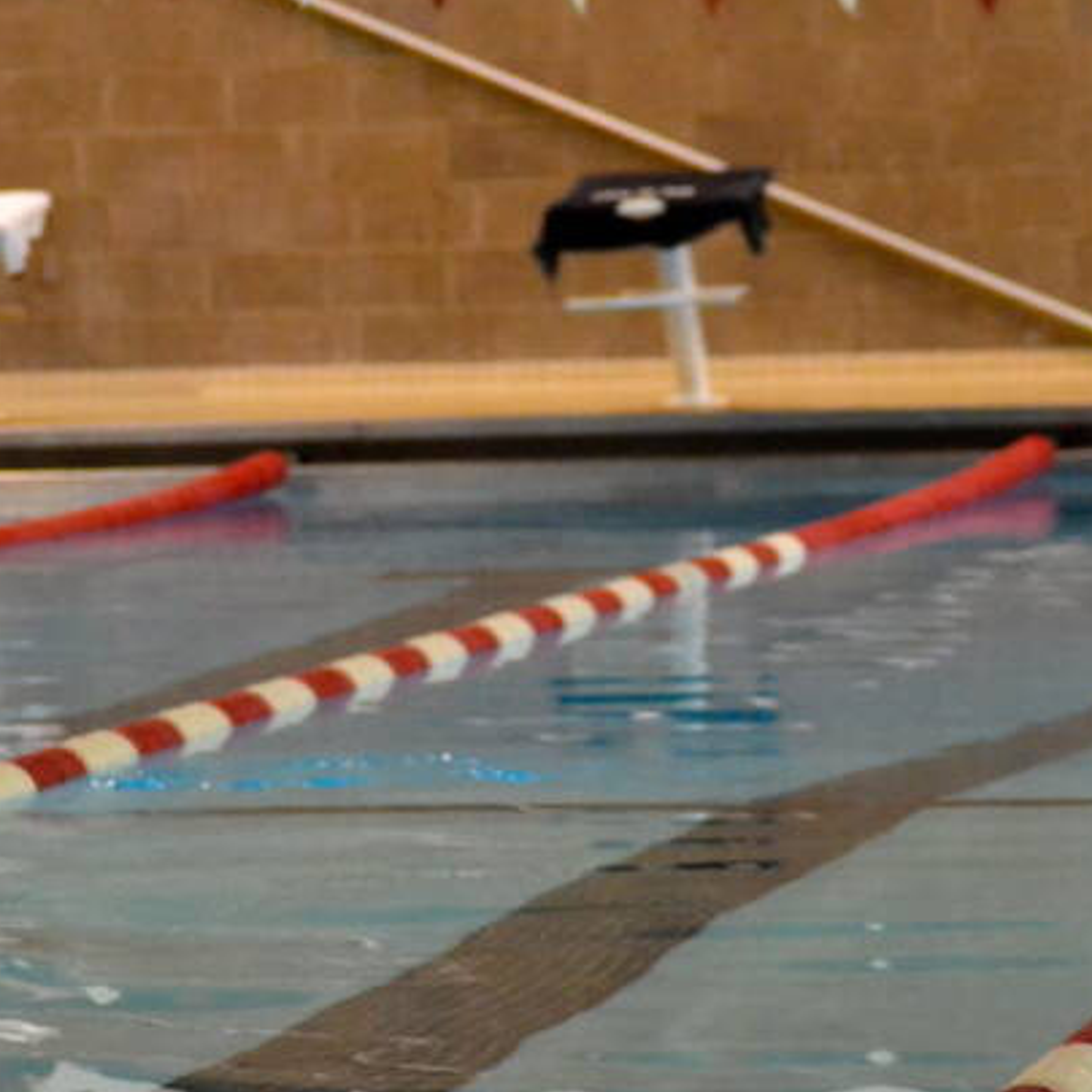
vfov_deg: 7.7
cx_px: 130
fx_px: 8066
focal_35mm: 226
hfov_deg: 7.7
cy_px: 634
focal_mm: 70
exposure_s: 1/160
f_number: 4
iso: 3200
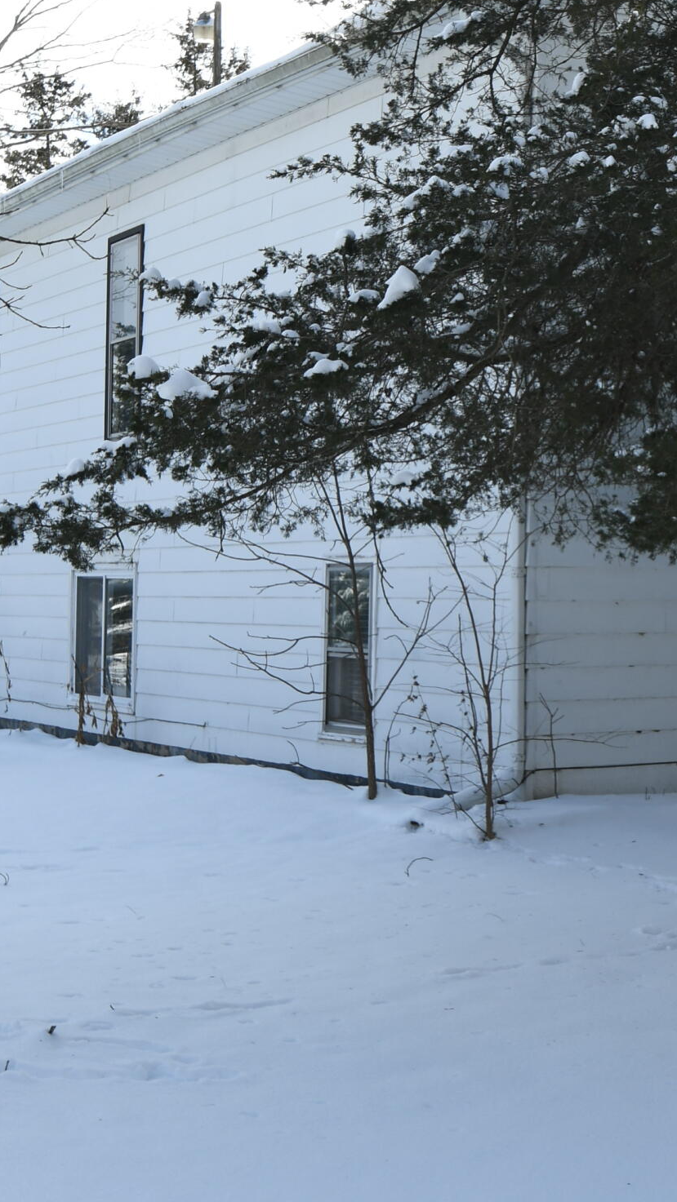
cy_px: 425
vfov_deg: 32.6
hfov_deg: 18.6
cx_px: 544
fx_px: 2042
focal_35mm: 64
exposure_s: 1/125
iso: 100
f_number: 8
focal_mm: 20
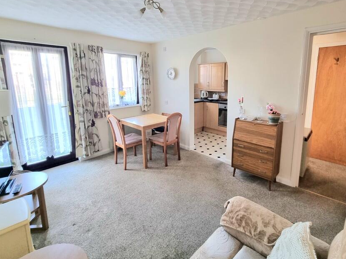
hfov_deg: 94.3
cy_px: 107
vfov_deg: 77.4
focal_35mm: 16
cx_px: 187
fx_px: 160
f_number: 2.2
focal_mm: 2.2
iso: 250
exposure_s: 1/60.2
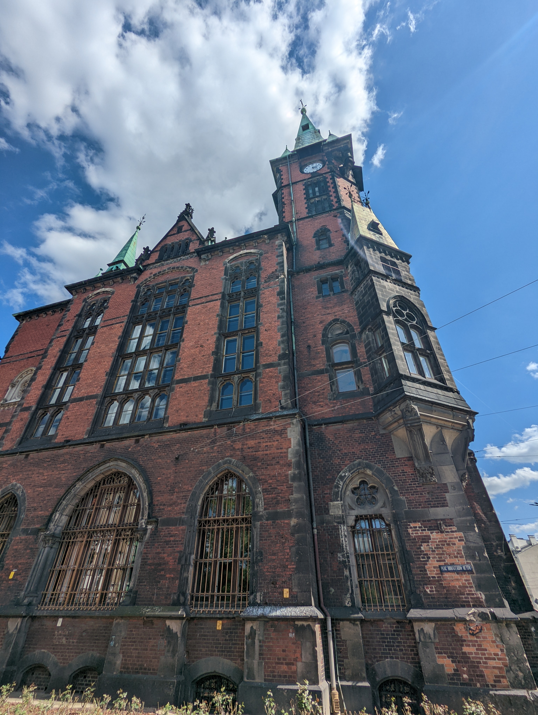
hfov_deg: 78.2
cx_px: 269
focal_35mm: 16
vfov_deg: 94.4
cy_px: 358
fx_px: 331
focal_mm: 2.35
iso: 52
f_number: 2.2
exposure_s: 1/3205
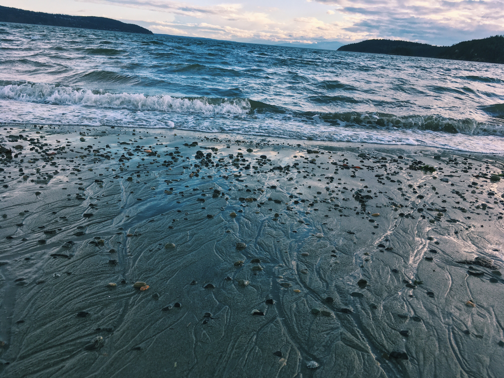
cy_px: 189
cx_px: 252
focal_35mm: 29
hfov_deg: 61.7
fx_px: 422
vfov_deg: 48.2
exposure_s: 1/413
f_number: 2.2
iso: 25
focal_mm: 4.15
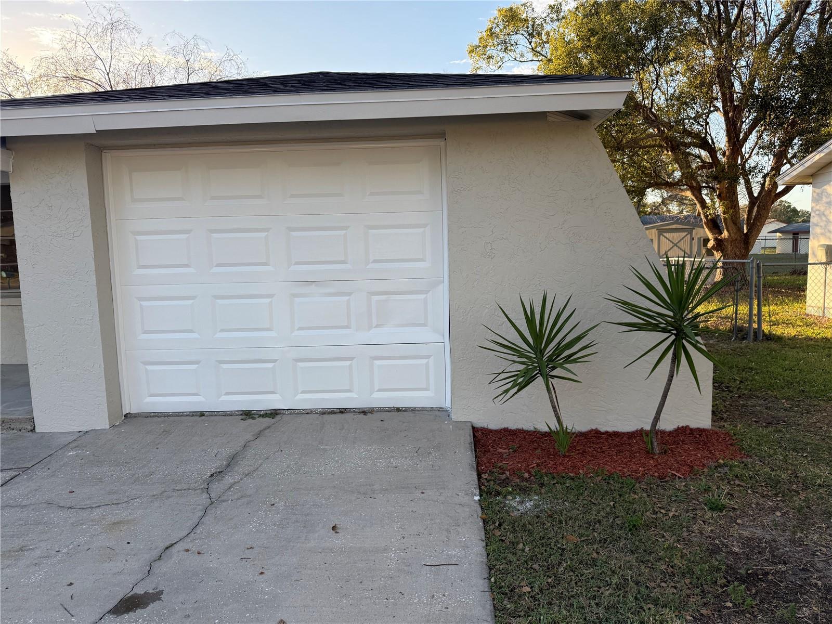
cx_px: 416
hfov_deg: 71.6
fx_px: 577
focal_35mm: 24
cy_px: 312
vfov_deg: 56.8
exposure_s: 1/849
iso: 100
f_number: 1.78
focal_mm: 6.76
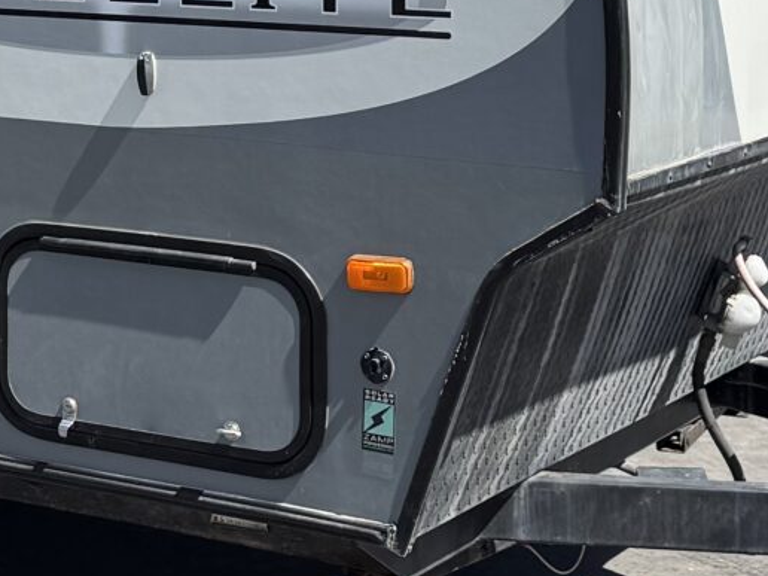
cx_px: -40
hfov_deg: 16.1
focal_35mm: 119
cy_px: -46
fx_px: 2640
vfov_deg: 12.3
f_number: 1.78
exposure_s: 1/3597
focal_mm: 6.76
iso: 80
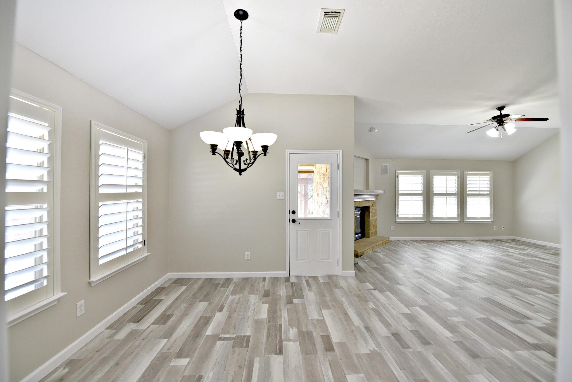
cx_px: 286
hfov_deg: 104.2
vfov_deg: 81.3
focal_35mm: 14
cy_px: 191
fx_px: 223
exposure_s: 1/80
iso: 400
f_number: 4.5
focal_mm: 14
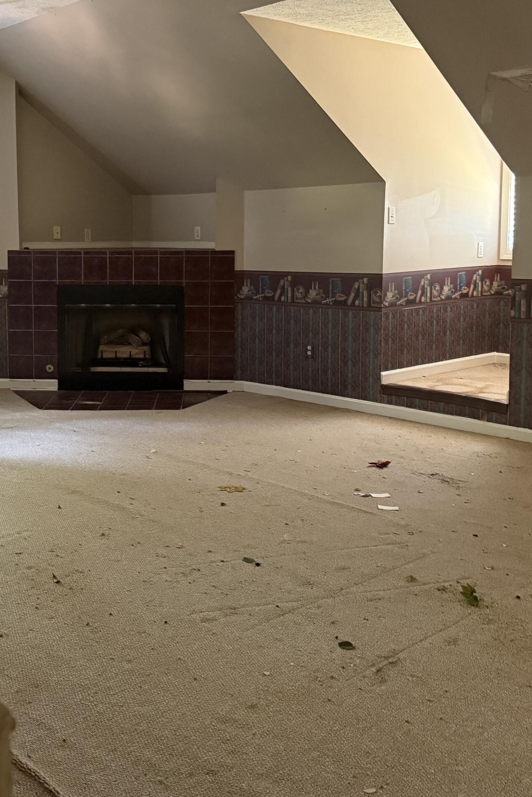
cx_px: 150
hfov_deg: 33.7
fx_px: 864
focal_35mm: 39
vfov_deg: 49.4
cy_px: 344
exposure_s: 1/40
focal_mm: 6.76
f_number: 1.78
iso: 1000
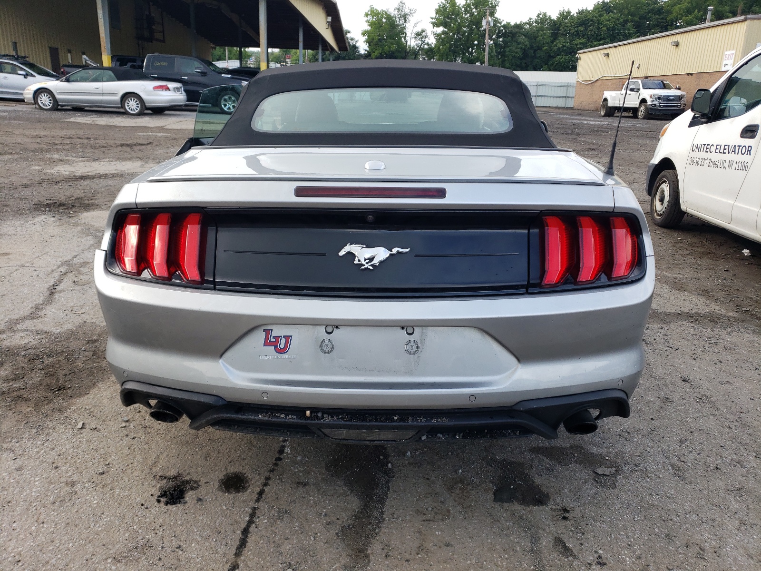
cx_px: 380
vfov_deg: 53.1
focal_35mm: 26
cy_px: 286
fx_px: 572
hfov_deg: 67.3
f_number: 1.5
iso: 50
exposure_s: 1/400
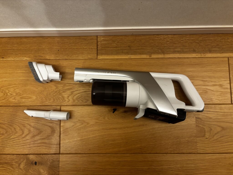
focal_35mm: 26
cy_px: 88
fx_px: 175
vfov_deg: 53.1
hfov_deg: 67.3
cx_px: 116
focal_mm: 5.96
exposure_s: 1/60
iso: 320
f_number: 1.6
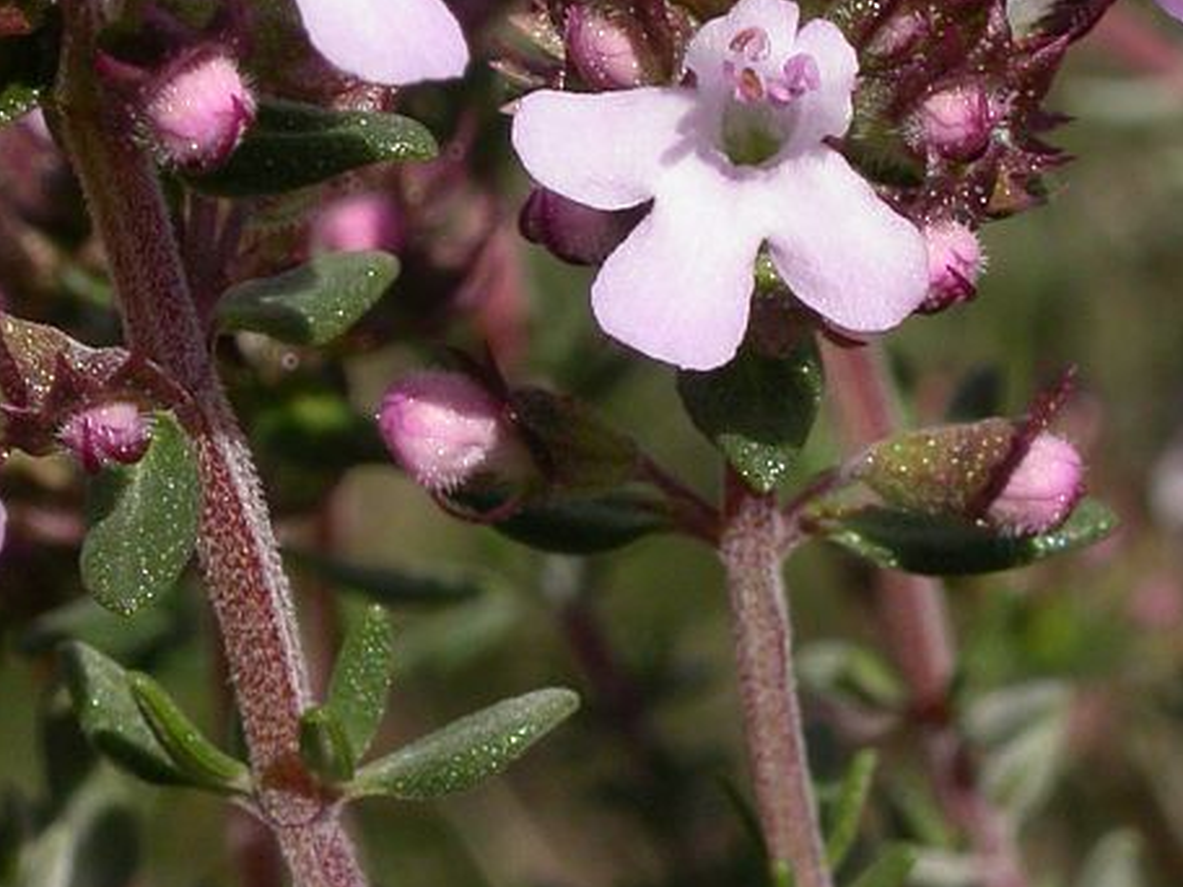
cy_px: 309
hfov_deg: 11.5
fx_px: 5878
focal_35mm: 172
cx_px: 488
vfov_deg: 8.6
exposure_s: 1/250
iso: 100
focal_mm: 20.4
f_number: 10
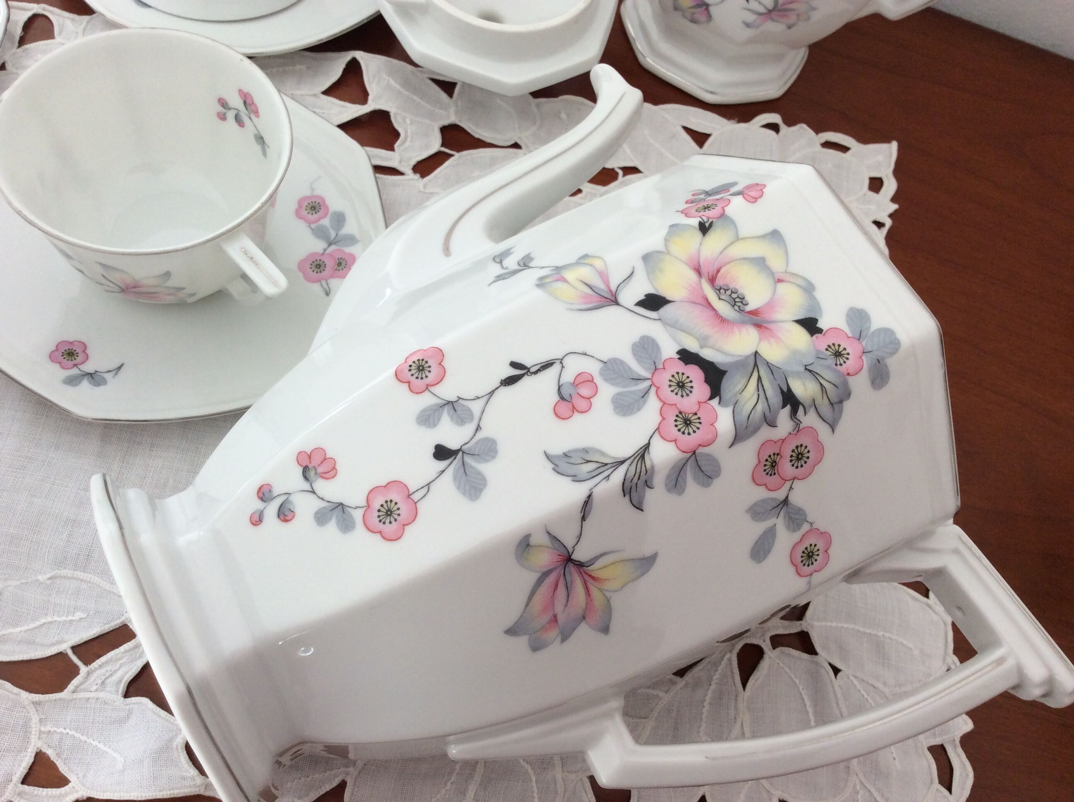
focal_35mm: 32
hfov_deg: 56.9
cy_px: 401
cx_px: 537
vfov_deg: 44.1
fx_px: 991
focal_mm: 3.3
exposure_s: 1/100
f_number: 2.4
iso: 50
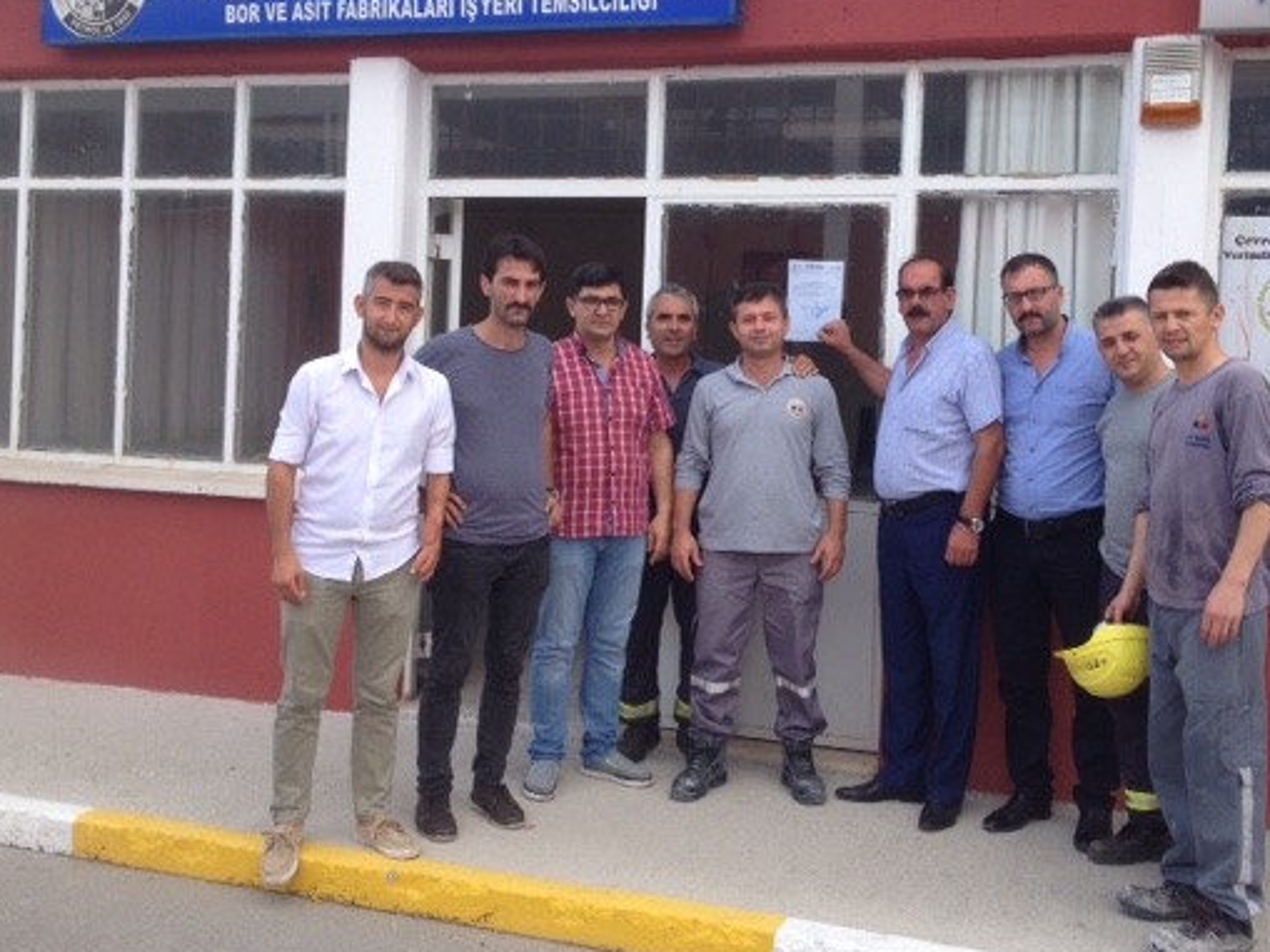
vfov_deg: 32.8
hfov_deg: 42.8
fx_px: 1615
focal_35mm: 44
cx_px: 721
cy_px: 384
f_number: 2.4
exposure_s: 1/476
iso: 50
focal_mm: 4.28
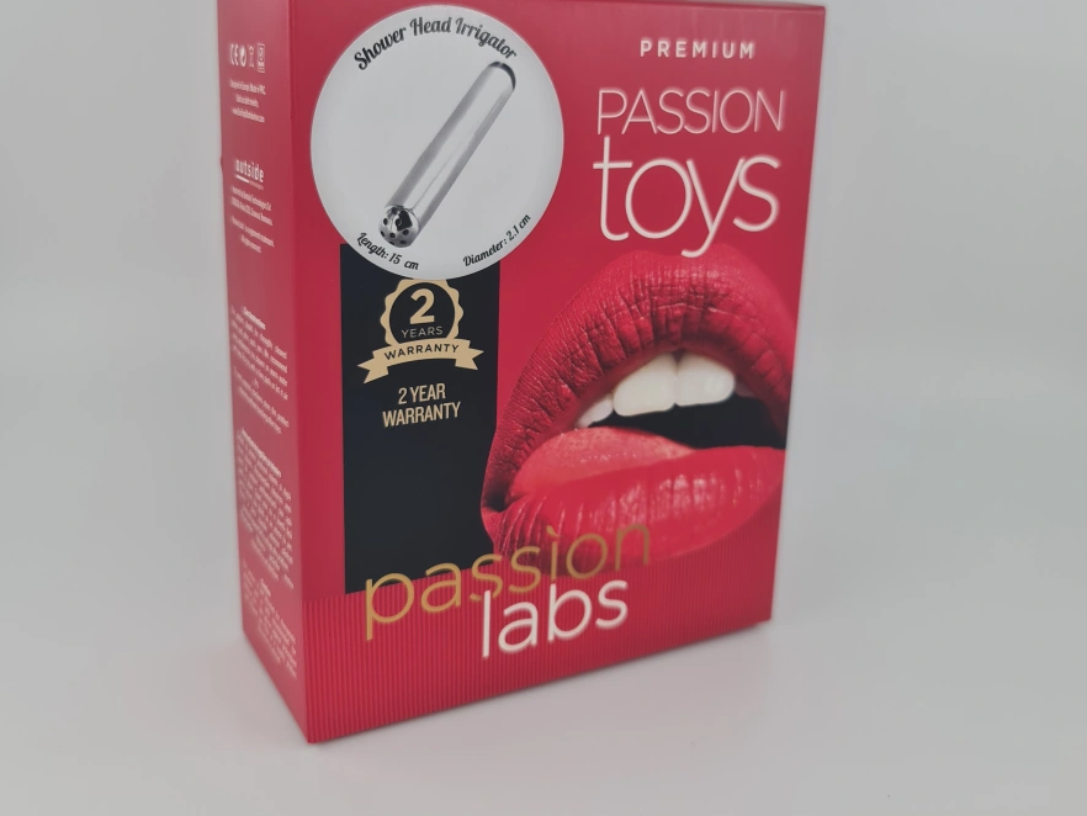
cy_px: 322
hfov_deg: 53.9
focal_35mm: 34
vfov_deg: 41.6
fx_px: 1068
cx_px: 544
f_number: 1.8
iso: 50
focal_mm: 7
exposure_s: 1/390
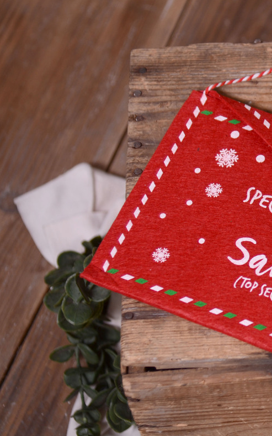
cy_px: 218
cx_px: 316
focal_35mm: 151
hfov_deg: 8.6
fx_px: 1789
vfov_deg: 13.9
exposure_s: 1/60
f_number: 4
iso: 200
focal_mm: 65
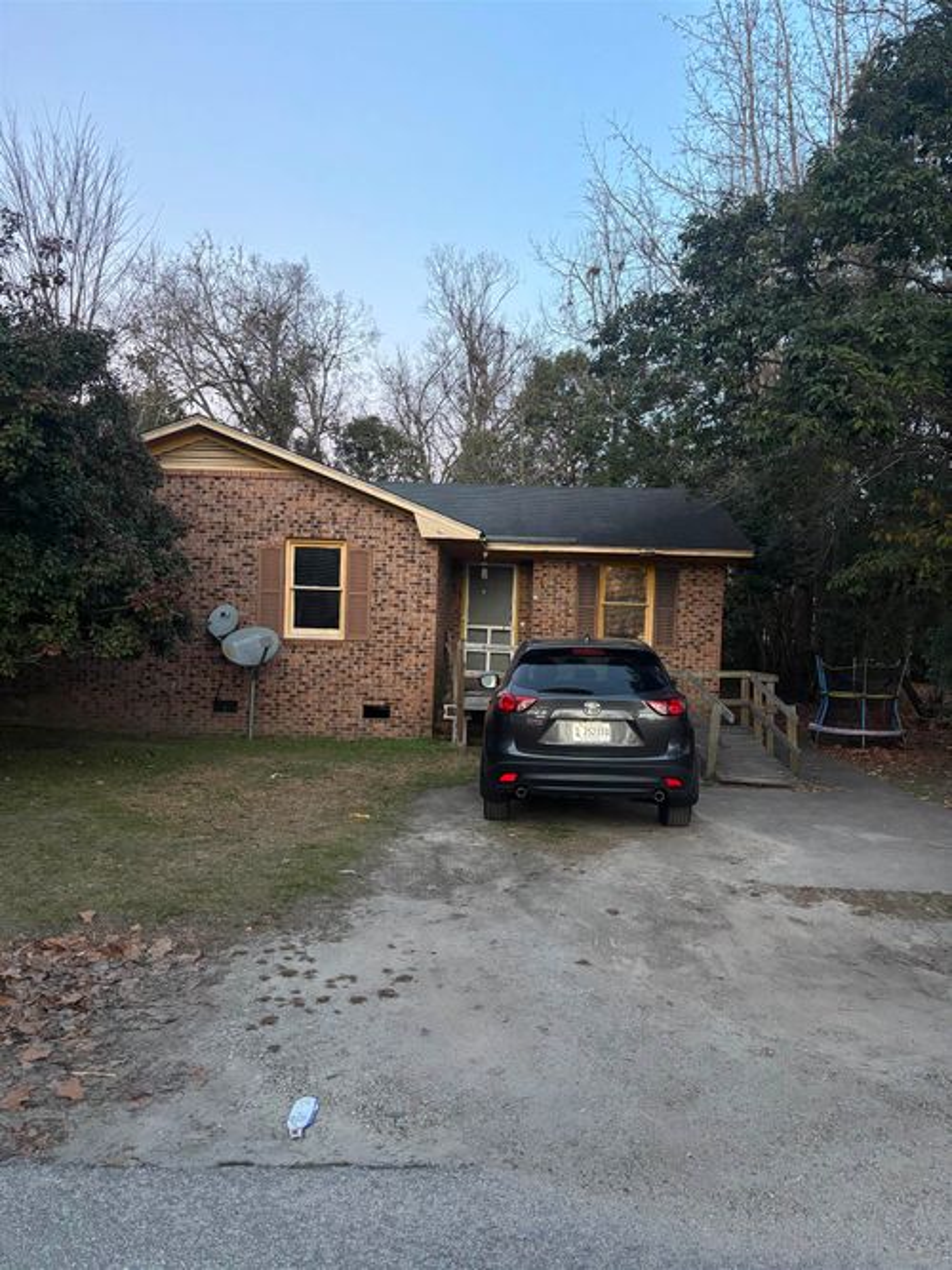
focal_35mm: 26
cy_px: 635
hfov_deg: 53.0
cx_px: 476
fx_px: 954
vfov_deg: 67.3
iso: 320
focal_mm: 5.96
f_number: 1.6
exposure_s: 1/60
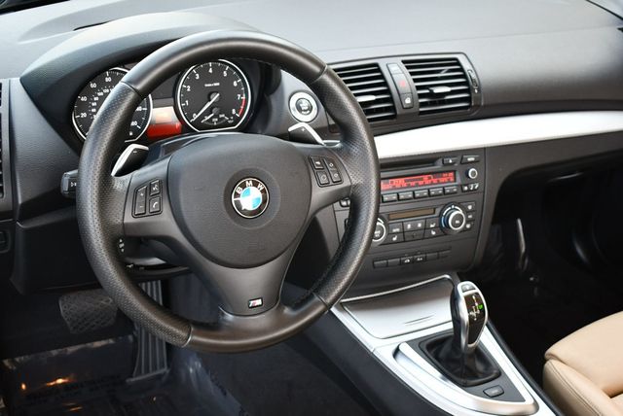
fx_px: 901
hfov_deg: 38.2
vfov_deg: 26.0
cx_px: 312
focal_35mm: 52
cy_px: 208
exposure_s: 1/200
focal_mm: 26
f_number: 4
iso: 800
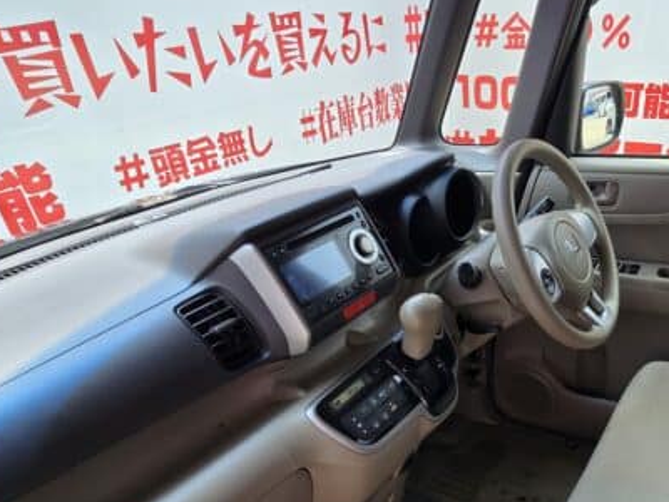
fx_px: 502
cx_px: 485
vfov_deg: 51.6
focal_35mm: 26
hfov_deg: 64.1
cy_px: 353
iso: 50
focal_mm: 2.2
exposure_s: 1/339
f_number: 2.2
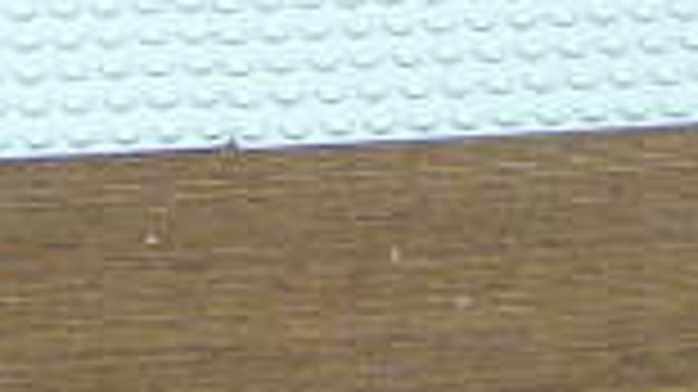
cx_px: -5
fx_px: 2904
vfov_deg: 7.2
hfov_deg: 13.5
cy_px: -622
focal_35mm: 157
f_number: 2.8
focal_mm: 5.8
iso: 200
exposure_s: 1/10
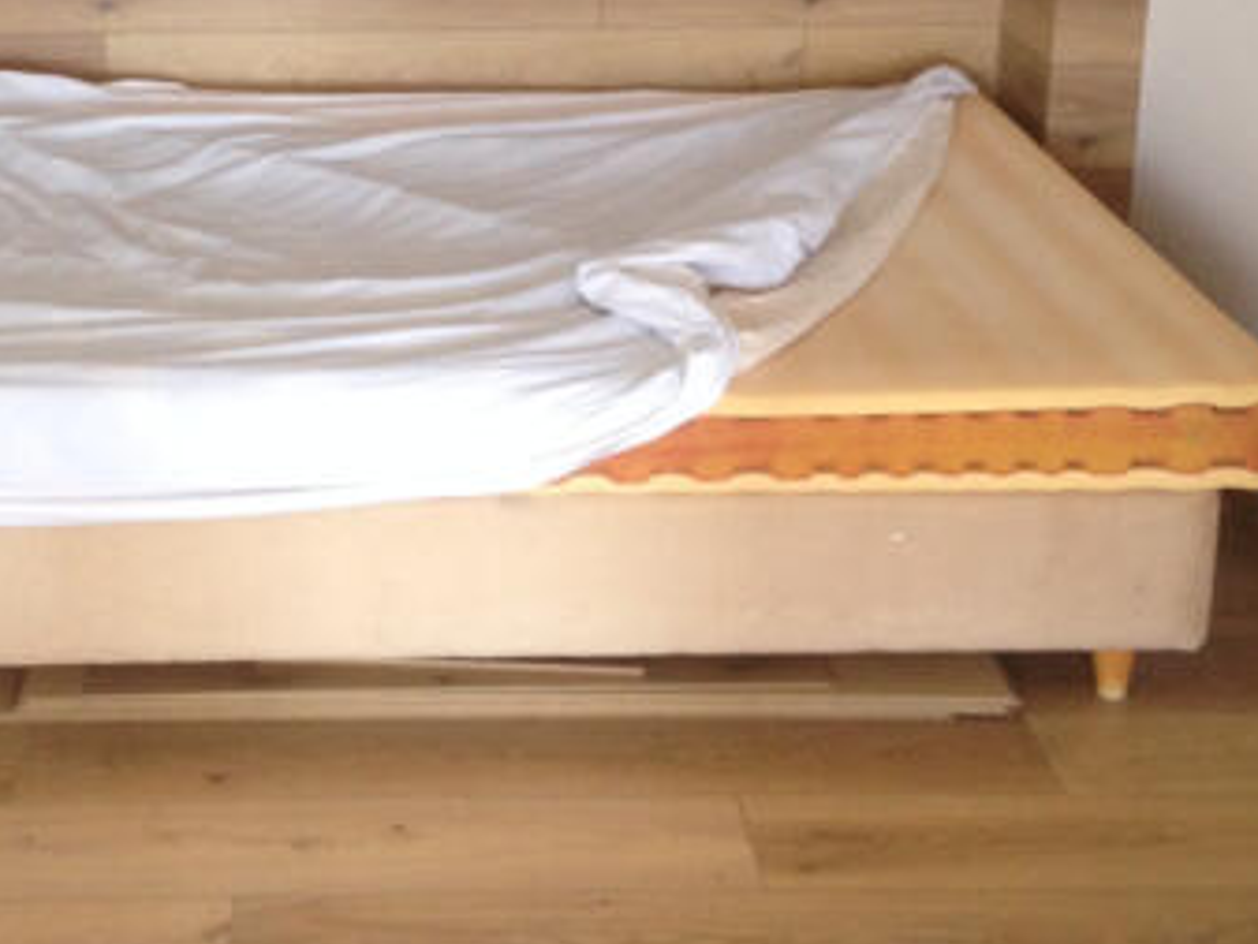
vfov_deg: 29.7
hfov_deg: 38.5
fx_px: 1781
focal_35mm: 49
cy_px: 539
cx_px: 418
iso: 125
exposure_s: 1/20
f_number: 2.4
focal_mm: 4.12
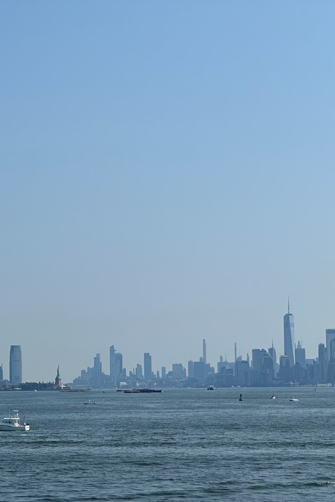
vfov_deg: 18.9
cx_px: 141
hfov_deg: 12.7
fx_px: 1507
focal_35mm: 108
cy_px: 252
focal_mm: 9
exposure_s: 1/1783
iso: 32
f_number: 2.8
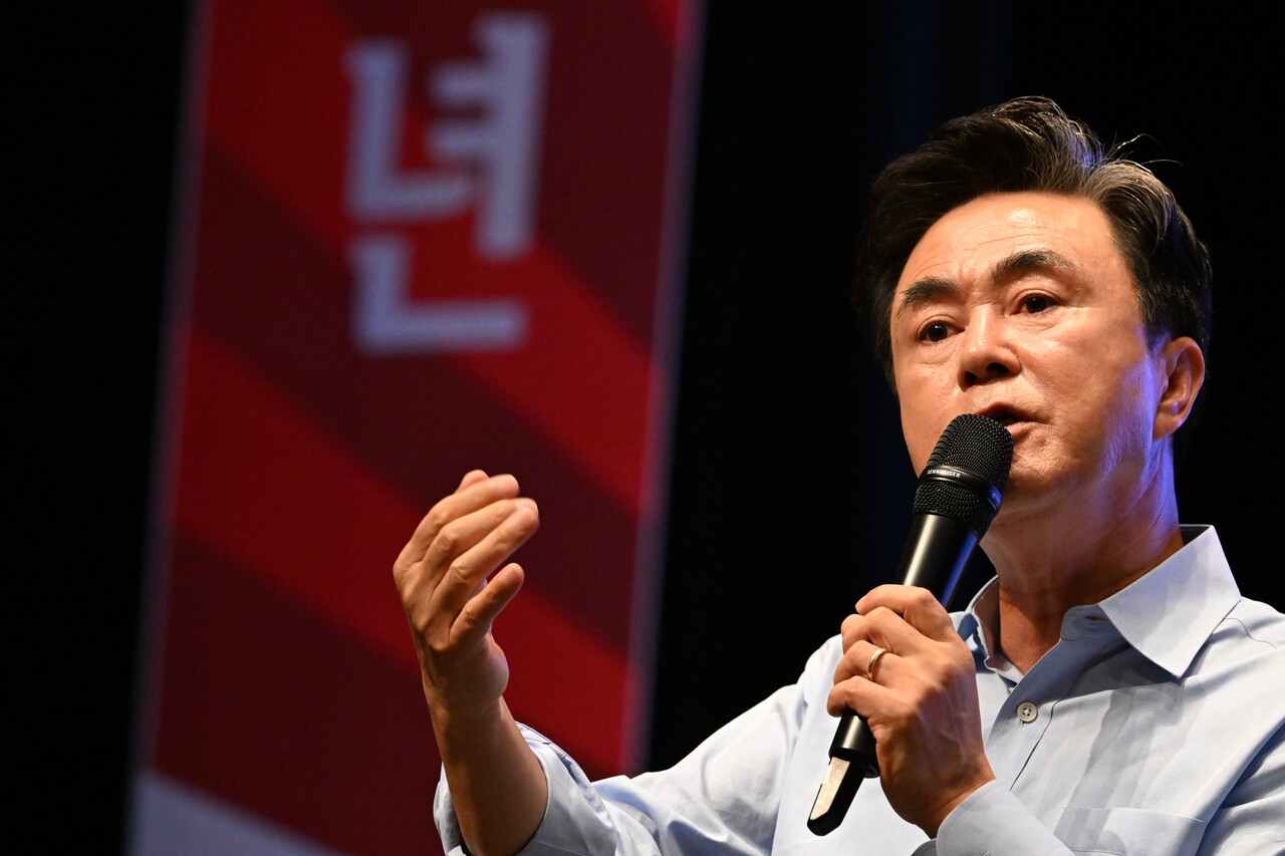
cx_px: 642
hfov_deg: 7.6
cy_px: 428
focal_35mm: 270
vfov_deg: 5.1
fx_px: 9636
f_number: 7.1
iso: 8000
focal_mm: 270
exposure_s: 1/200
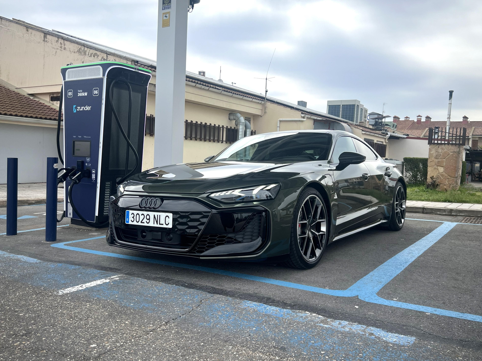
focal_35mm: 29
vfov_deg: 48.2
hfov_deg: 61.7
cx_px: 241
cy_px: 180
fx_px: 404
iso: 50
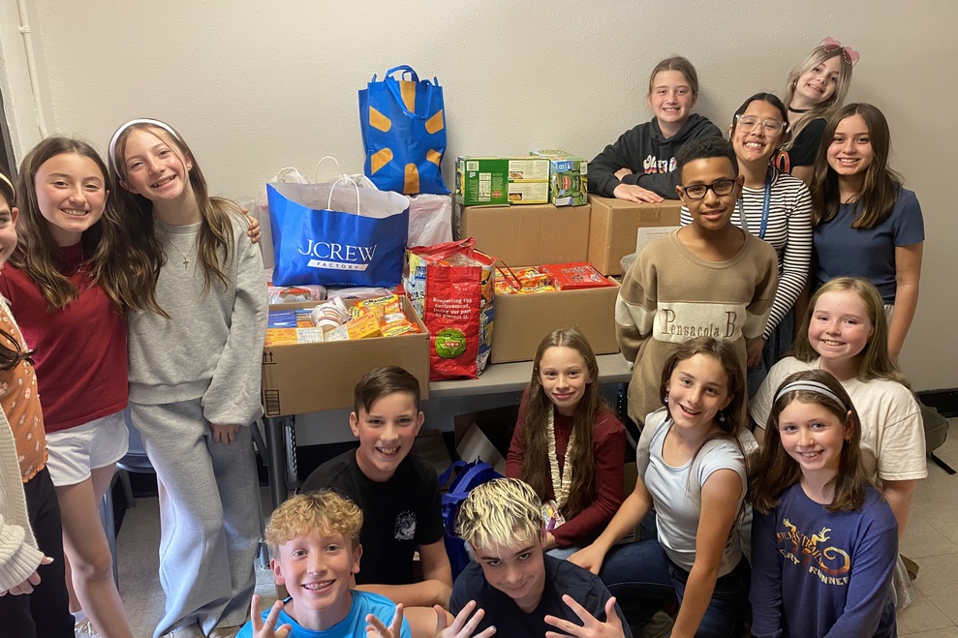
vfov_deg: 46.4
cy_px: 324
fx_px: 745
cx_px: 486
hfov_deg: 65.5
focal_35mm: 28
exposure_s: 1/60
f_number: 1.8
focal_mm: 4.25
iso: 200
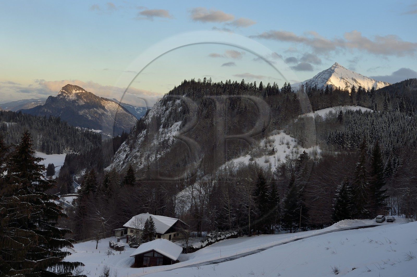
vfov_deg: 24.2
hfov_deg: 35.7
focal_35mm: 56
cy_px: 138
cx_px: 208
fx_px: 648
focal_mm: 56
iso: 320
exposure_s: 1/250
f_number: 7.1
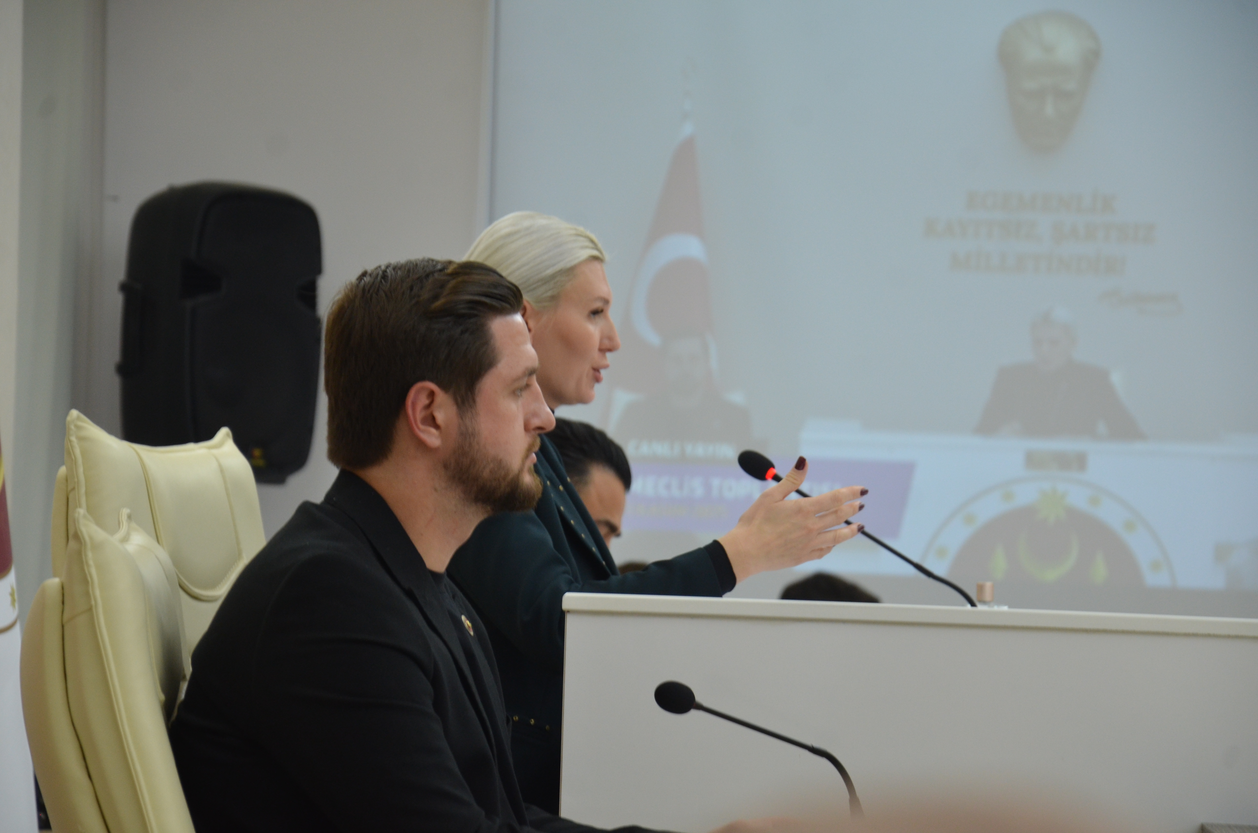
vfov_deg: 8.7
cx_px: 629
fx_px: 5492
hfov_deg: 13.1
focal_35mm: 158
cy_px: 416
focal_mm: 105
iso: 800
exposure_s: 1/60
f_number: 5.6
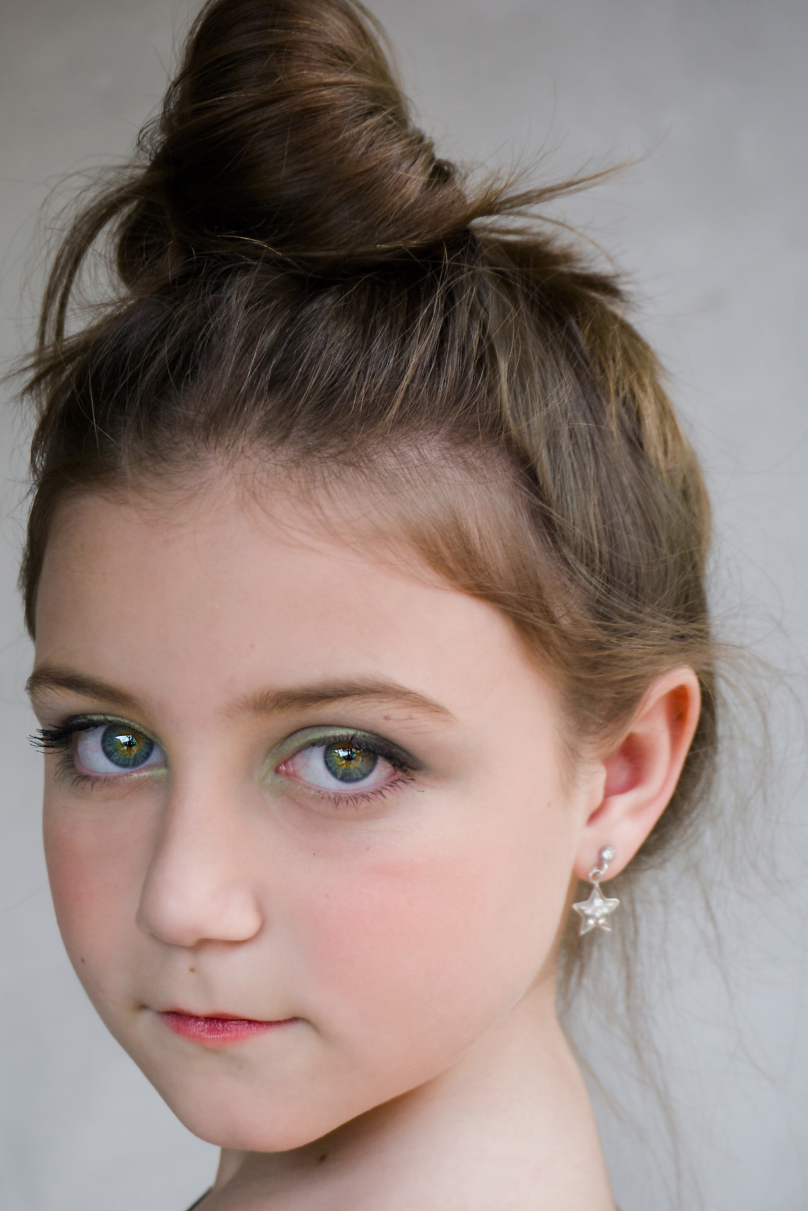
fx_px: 3019
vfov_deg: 22.6
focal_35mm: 90
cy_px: 765
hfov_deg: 15.2
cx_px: 345
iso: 500
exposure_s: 1/80
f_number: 5.6
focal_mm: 43
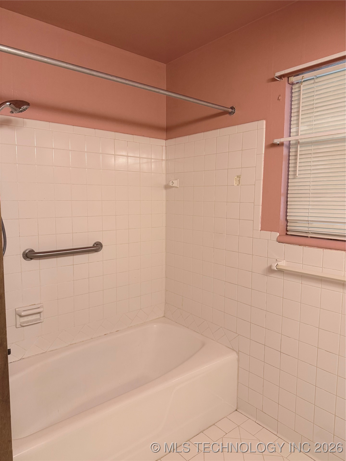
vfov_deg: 71.6
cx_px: 173
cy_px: 230
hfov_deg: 56.8
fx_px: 320
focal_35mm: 24
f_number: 1.78
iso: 160
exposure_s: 1/60
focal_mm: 6.76
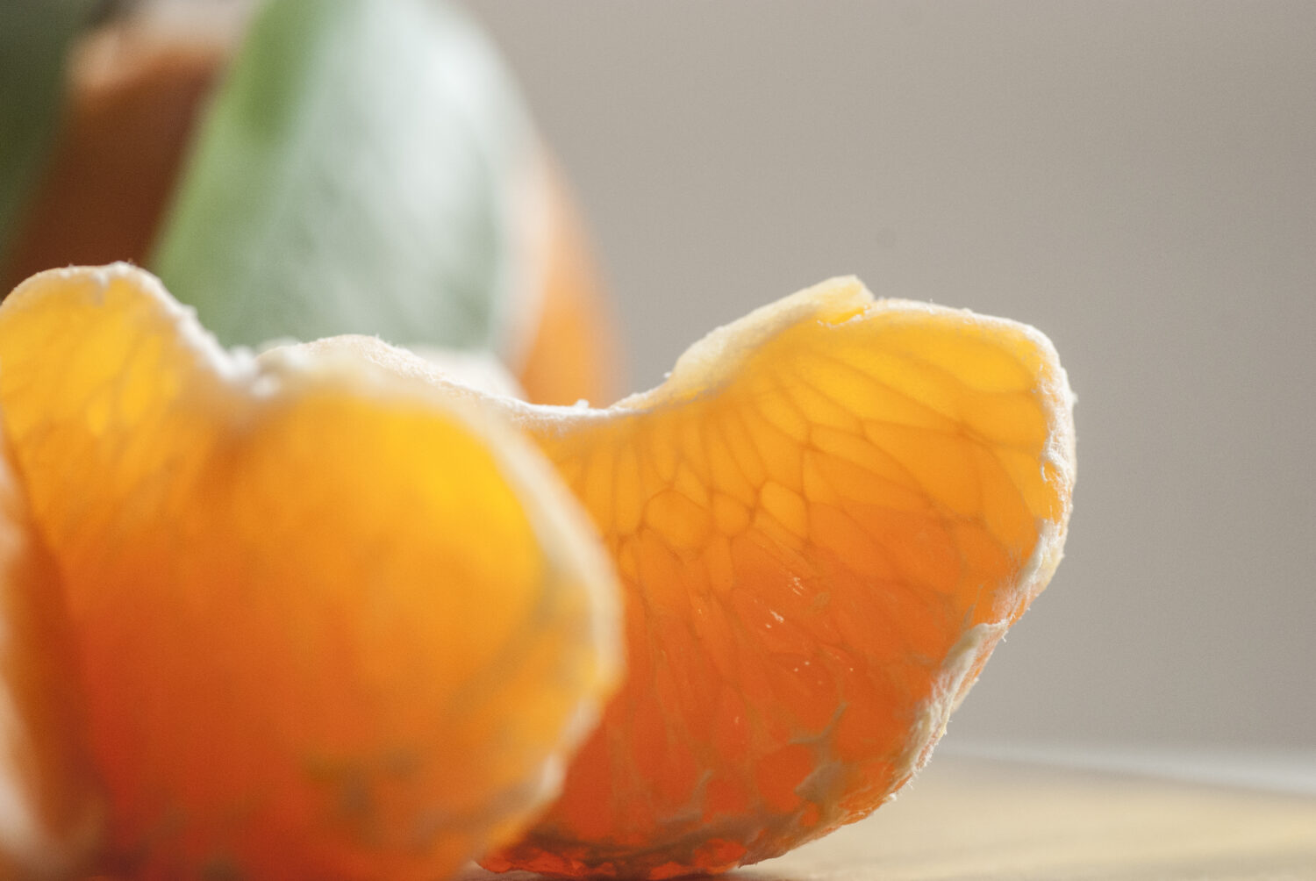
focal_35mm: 135
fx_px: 4941
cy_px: 440
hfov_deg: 15.2
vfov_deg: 10.2
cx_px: 658
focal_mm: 90
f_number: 10
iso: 640
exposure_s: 1/100
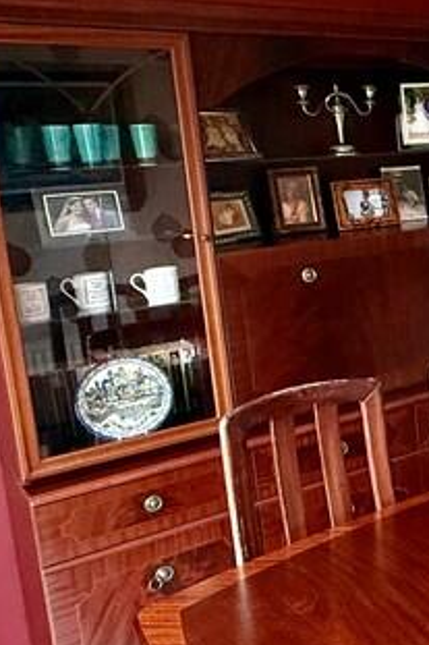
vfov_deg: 40.9
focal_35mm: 48
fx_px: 859
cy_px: 257
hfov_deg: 22.3
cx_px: 671
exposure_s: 1/60
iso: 500
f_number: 2.2
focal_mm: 2.22
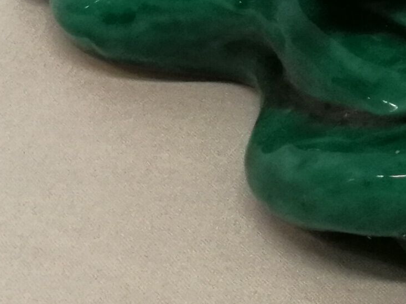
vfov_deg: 10.4
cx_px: 695
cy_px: -210
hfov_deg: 13.3
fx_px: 1596
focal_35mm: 136
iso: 80
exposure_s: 1/50
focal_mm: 2.38
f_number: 2.2
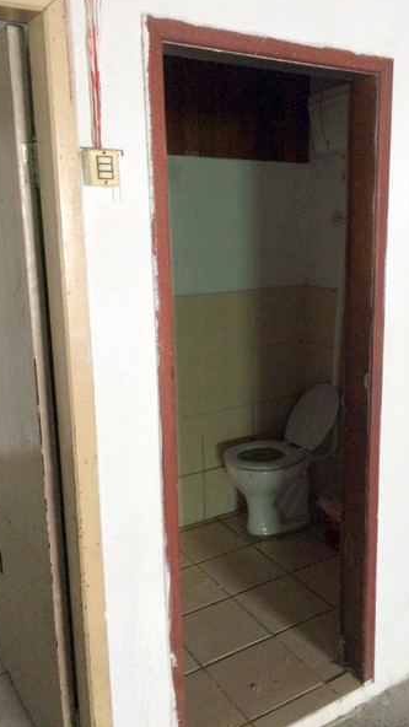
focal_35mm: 32
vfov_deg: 61.0
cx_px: 258
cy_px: 361
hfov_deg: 36.4
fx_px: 617
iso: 320
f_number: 2.2
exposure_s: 1/30
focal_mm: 4.15
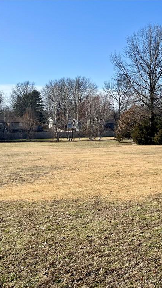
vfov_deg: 52.8
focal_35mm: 38
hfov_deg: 28.3
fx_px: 290
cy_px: 144
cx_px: 179
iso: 50
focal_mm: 5.1
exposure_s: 1/2899
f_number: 1.6
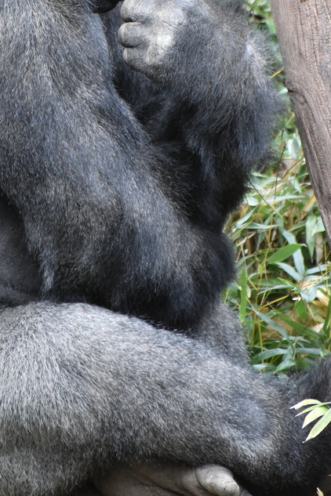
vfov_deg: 3.9
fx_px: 7254
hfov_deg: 2.6
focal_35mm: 526
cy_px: 89
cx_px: 76
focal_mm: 260
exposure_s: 1/640
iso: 4500
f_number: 5.6
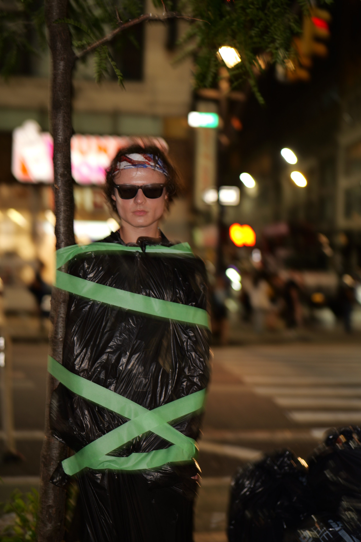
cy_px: 271
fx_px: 812
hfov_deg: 25.1
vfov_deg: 36.9
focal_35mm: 54
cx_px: 177
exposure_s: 1/25
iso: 125
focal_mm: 50
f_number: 1.8
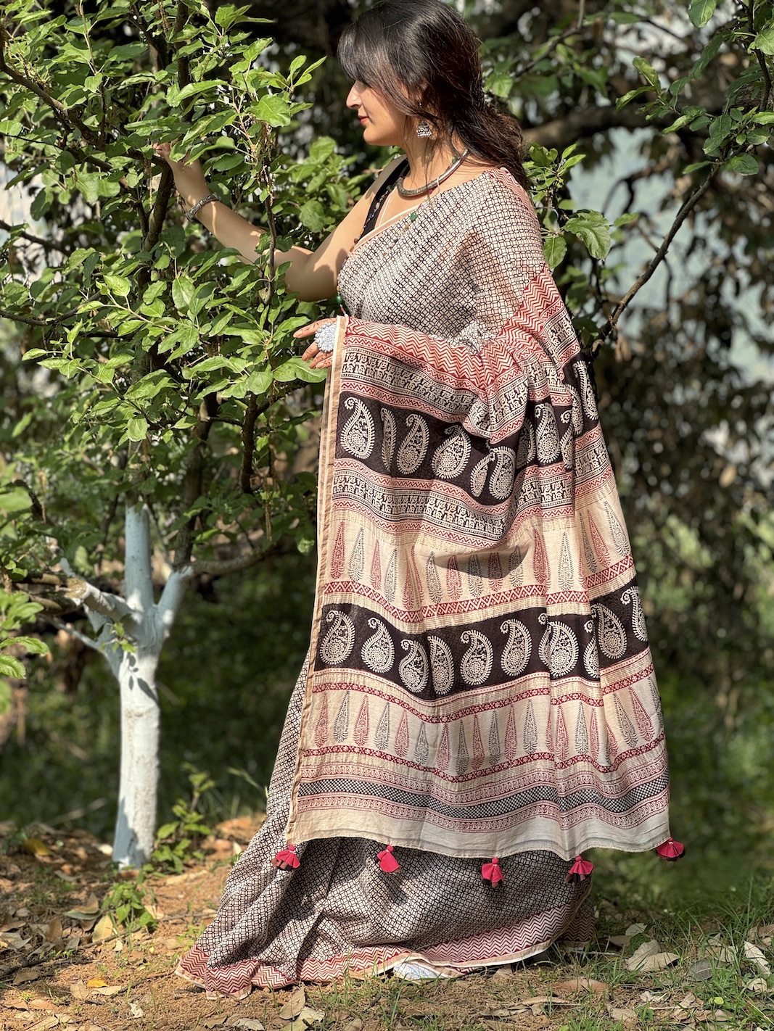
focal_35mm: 77
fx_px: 2295
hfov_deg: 19.1
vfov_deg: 25.3
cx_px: 387
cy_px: 516
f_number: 2.8
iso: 25
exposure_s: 1/294
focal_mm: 9
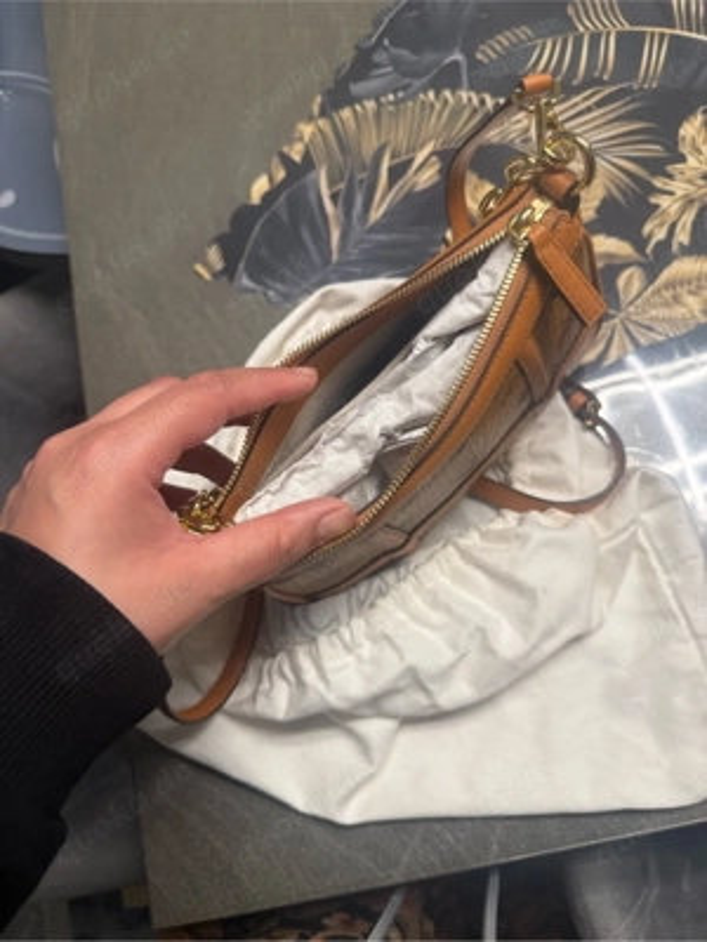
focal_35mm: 24
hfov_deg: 56.8
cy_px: 471
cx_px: 354
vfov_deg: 71.6
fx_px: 654
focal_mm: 6.76
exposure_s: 1/100
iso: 125
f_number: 1.78
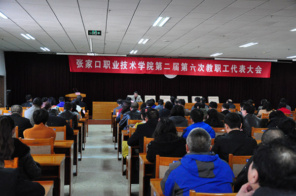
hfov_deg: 46.5
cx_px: 148
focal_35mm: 42
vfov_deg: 31.8
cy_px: 98
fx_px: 345
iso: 3200
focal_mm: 28
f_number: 5
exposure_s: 1/100
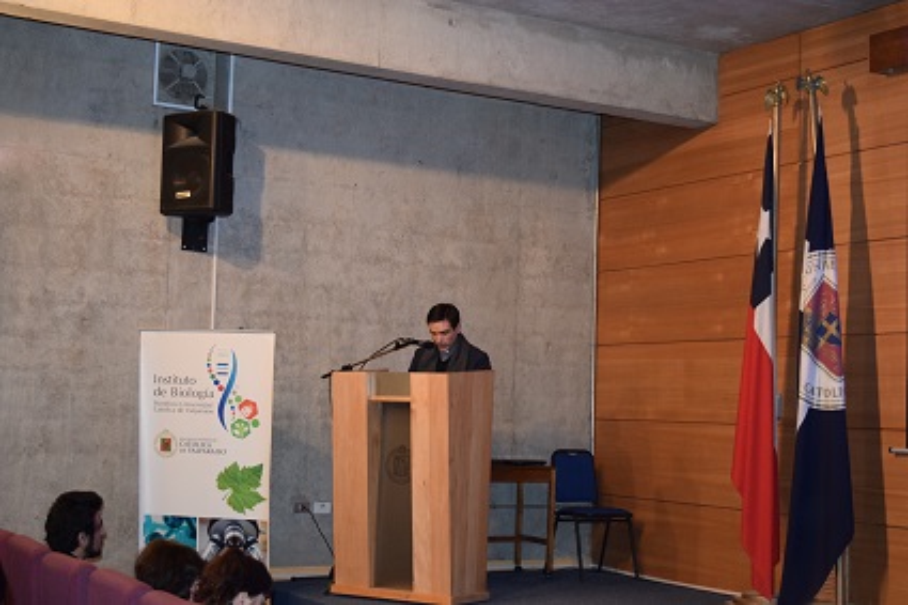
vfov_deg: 25.0
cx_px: 454
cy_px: 302
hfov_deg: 36.9
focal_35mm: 54
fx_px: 1361
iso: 2000
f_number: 4.8
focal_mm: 36
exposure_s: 1/60
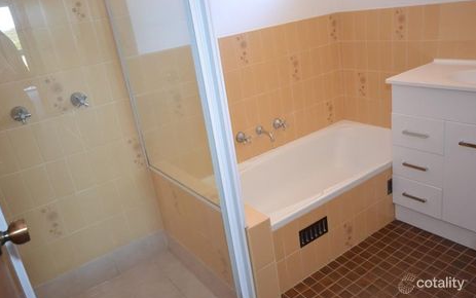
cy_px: 143
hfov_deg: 61.2
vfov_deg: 40.6
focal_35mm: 31
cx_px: 240
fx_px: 402
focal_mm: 20
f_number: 5.6
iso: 3200
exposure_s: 1/60
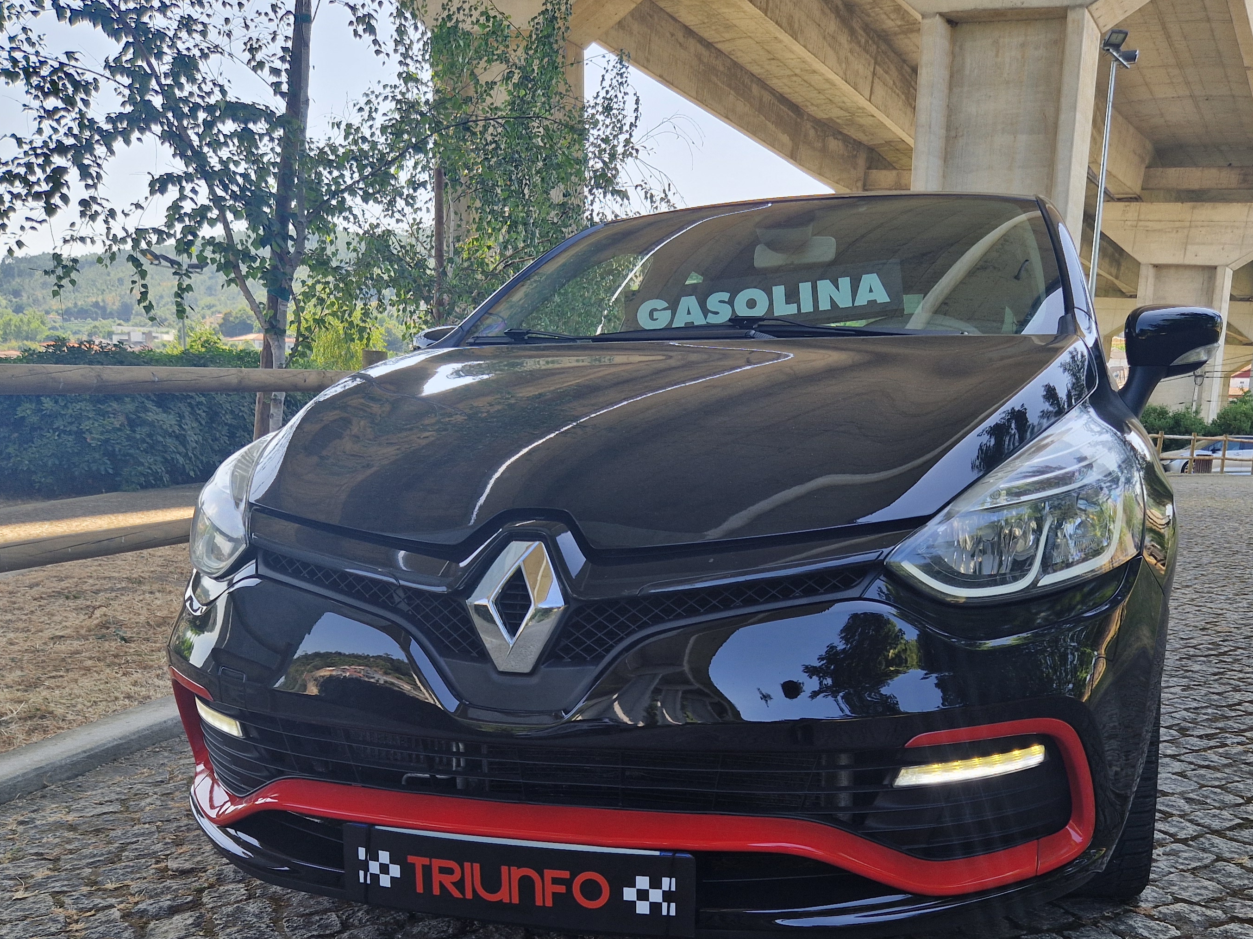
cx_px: 705
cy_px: 666
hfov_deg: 53.8
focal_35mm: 34
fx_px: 1231
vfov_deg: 40.9
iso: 50
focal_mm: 5.4
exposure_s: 1/290
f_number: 1.8
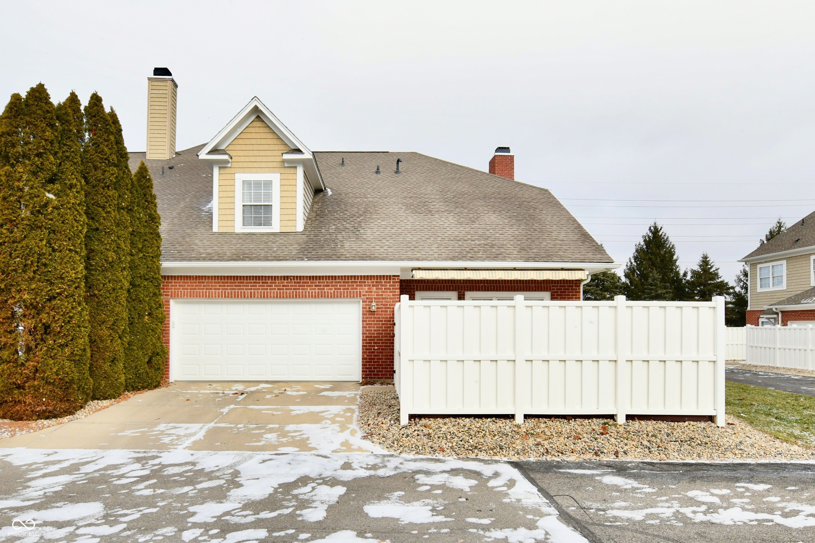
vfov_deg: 81.2
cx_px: 408
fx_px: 317
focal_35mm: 14
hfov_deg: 104.3
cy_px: 272
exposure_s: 1/400
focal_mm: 14
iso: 640
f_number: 10
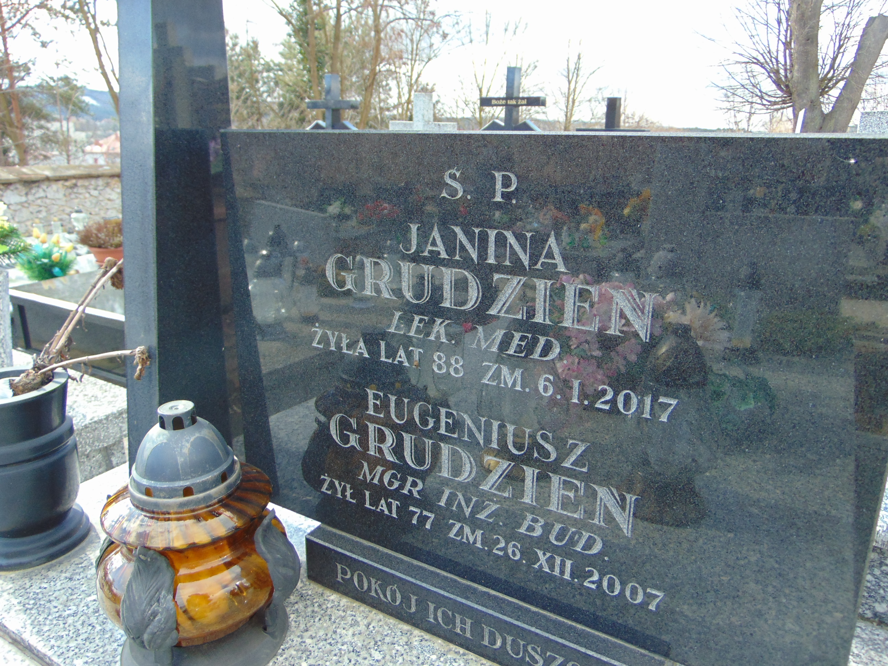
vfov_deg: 54.9
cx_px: 444
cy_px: 333
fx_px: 641
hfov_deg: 69.4
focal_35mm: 25
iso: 80
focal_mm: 4.5
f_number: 3
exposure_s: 1/160
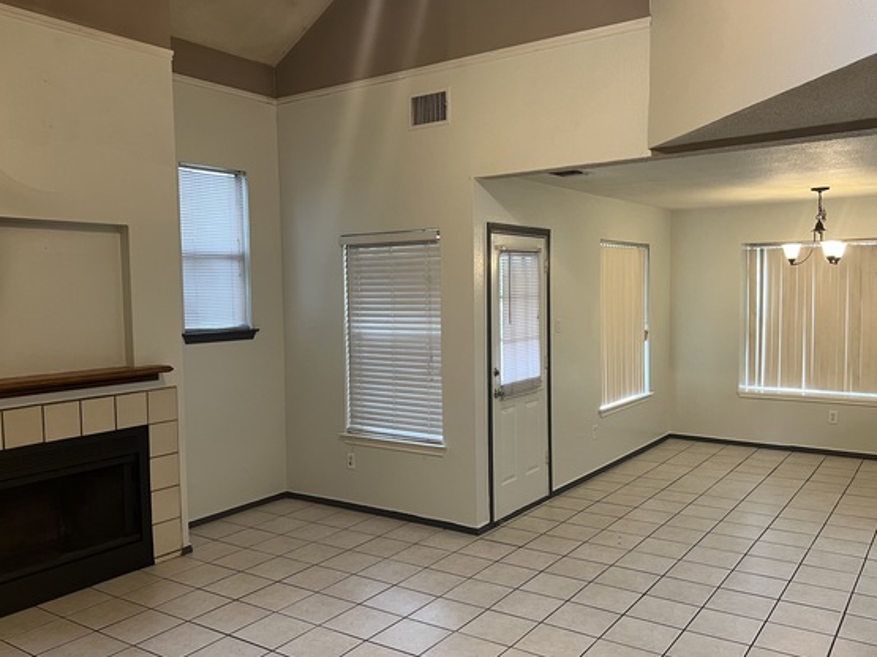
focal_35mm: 30
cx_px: 446
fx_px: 760
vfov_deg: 46.8
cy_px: 327
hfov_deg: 60.0
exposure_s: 1/60
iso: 160
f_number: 1.5
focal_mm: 5.7
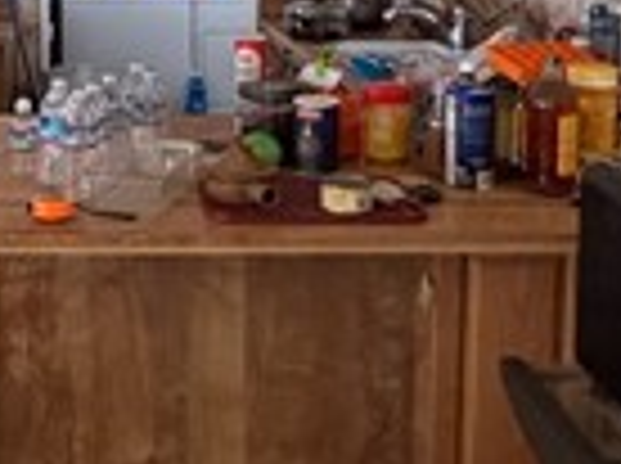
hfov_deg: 28.8
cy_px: -32
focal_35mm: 65
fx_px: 1164
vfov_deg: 21.5
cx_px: 76
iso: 400
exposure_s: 1/60
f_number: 2.2
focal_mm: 2.22
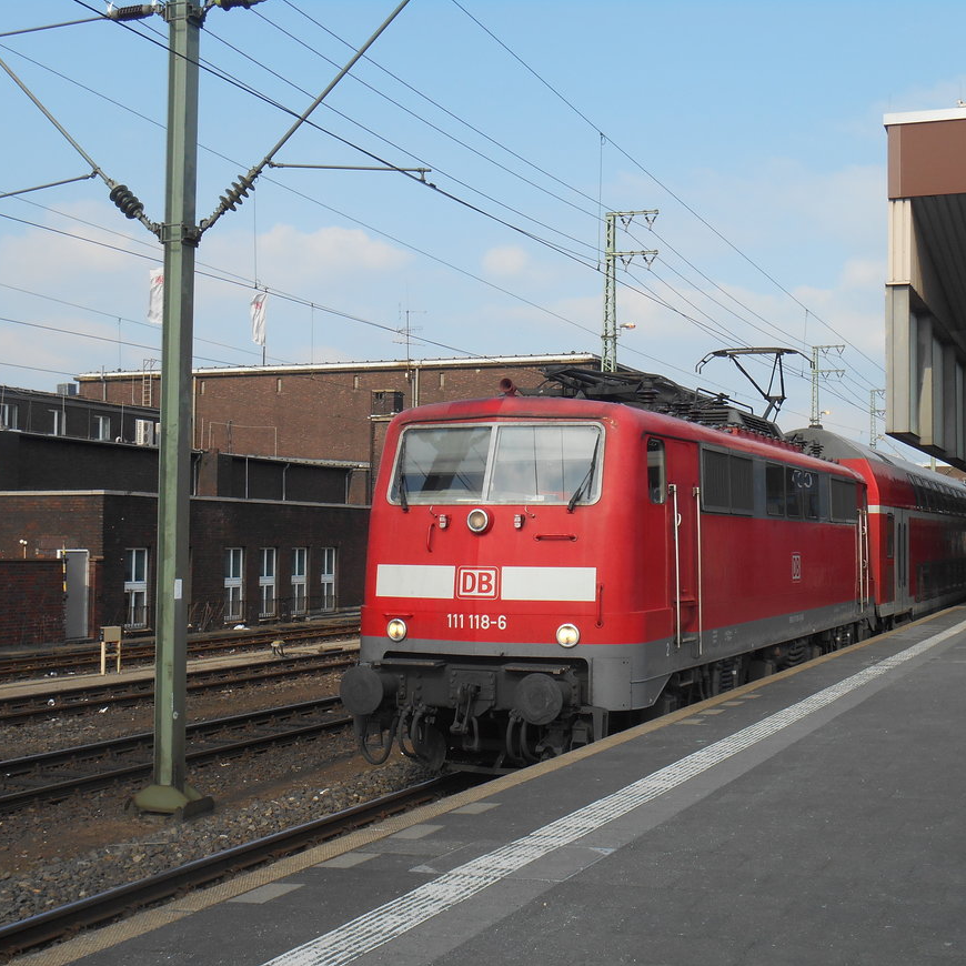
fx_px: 1579
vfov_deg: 34.0
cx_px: 550
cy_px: 499
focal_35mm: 50
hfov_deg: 34.0
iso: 80
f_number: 3.9
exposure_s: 1/640
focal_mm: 7.2
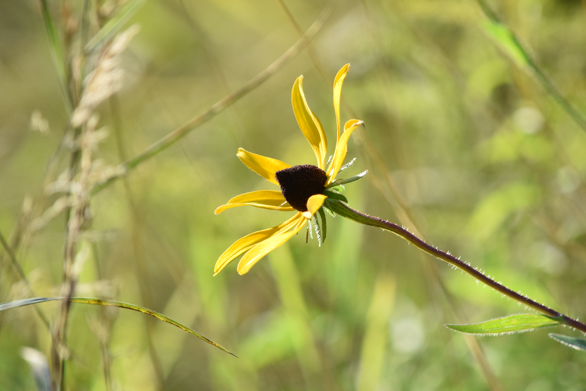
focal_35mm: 514
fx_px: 8374
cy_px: 192
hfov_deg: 4.0
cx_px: 310
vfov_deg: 2.7
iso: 1600
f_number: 7.1
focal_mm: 300
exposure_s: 1/2000
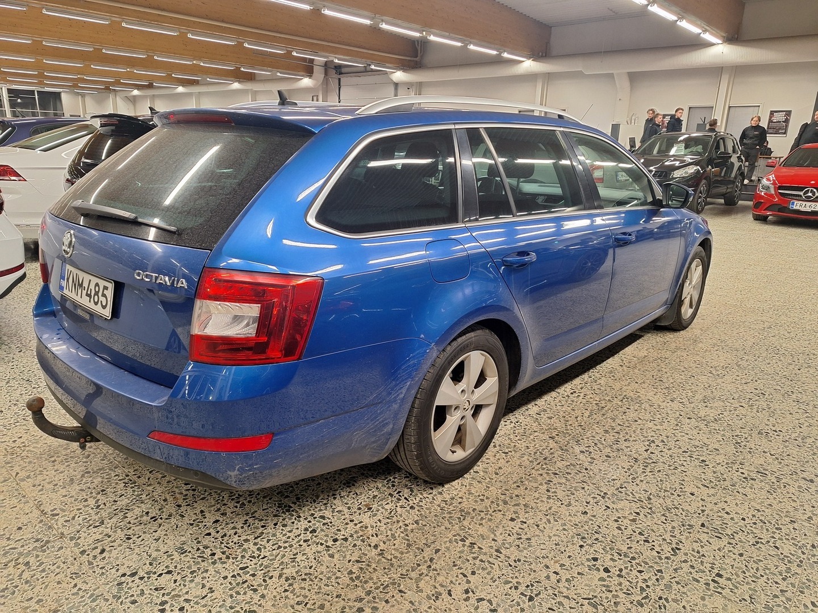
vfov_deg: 58.9
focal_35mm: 23
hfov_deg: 73.9
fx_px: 544
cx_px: 409
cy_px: 306
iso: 160
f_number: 1.8
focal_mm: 5.54
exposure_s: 1/50
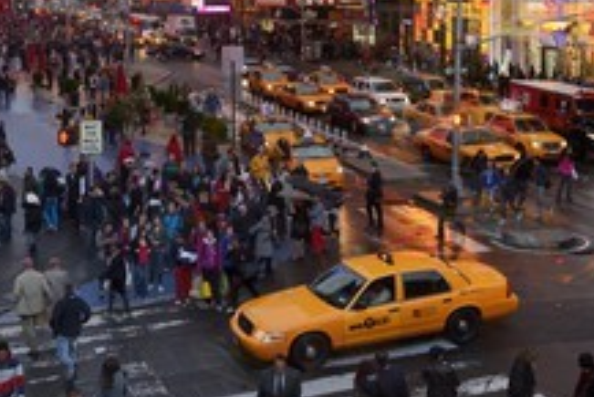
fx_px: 991
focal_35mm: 60
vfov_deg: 22.2
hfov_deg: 33.3
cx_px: 337
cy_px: 52
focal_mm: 31
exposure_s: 1/200
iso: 1600
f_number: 6.3
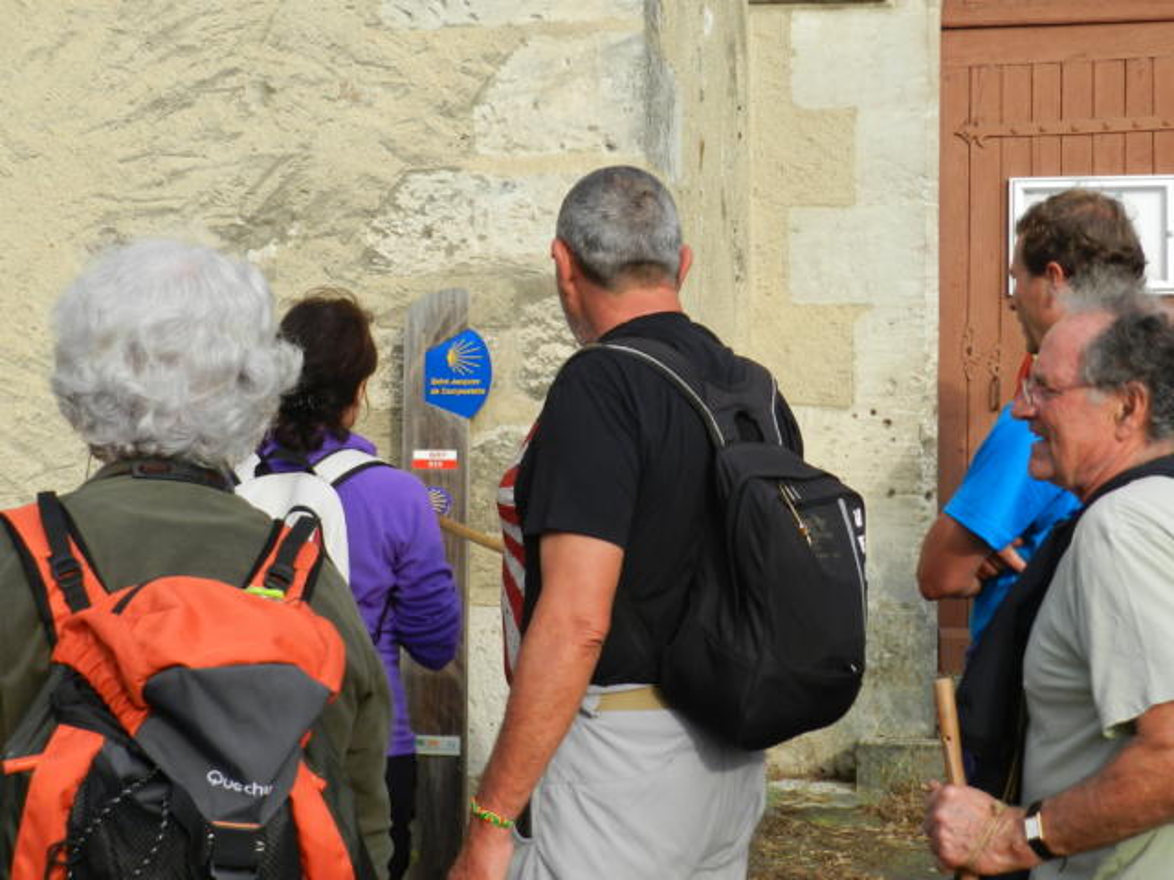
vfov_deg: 27.5
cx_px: 587
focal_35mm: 53
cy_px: 440
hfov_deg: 36.2
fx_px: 1797
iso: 160
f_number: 4.4
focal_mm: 9.4
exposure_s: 1/500
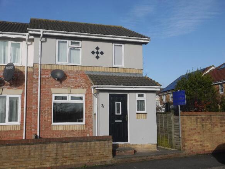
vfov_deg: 35.9
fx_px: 260
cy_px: 84
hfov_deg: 46.8
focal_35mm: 40
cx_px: 112
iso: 100
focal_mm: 20
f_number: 9
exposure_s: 1/400
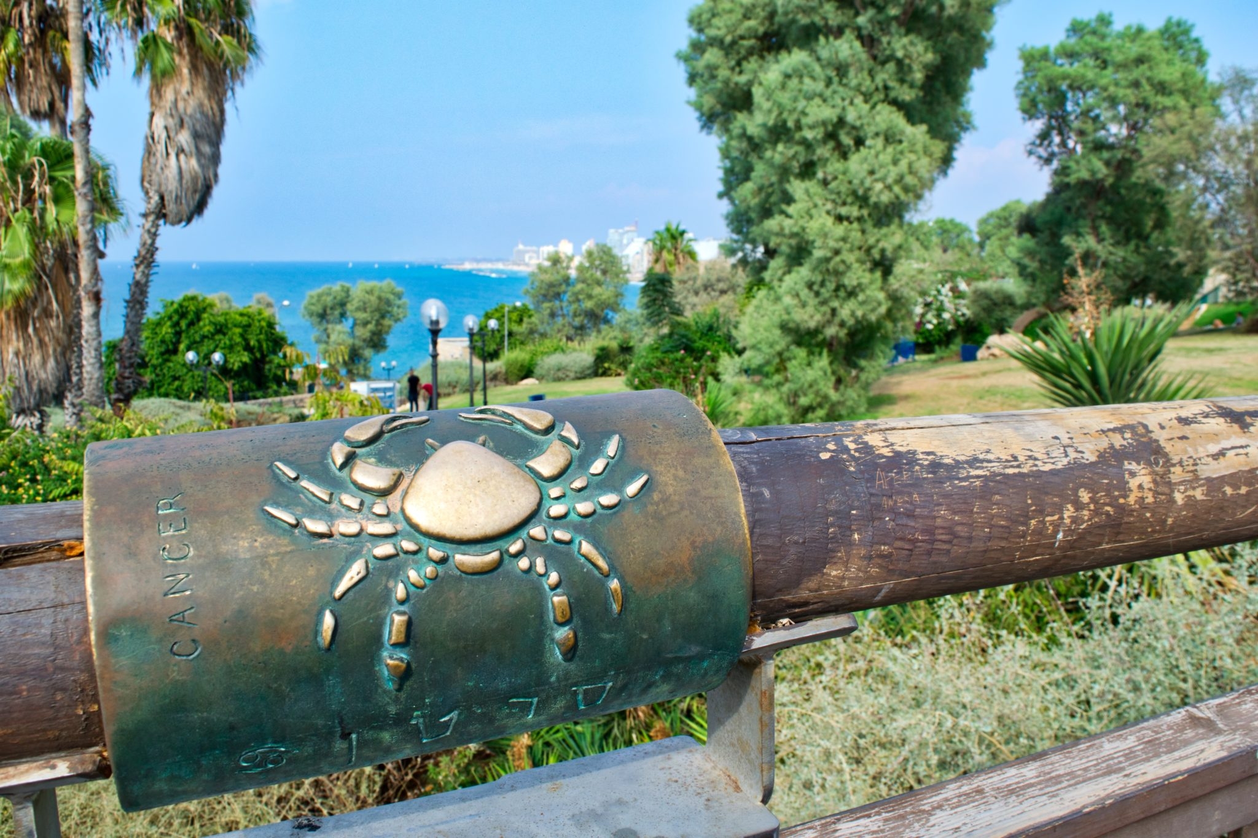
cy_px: 419
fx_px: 1048
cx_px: 629
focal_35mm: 30
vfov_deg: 43.6
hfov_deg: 61.9
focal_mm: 20
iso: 200
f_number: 9
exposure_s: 1/320
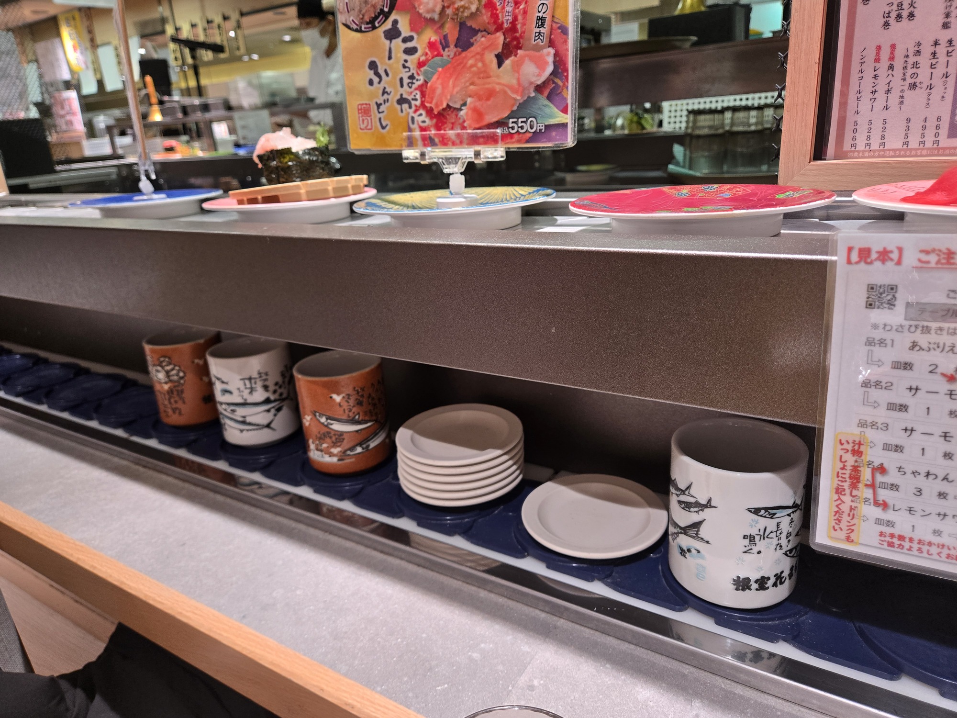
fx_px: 636
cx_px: 478
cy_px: 359
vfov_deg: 58.9
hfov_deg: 73.9
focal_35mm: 23
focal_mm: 5.4
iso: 125
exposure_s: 1/180
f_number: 1.8
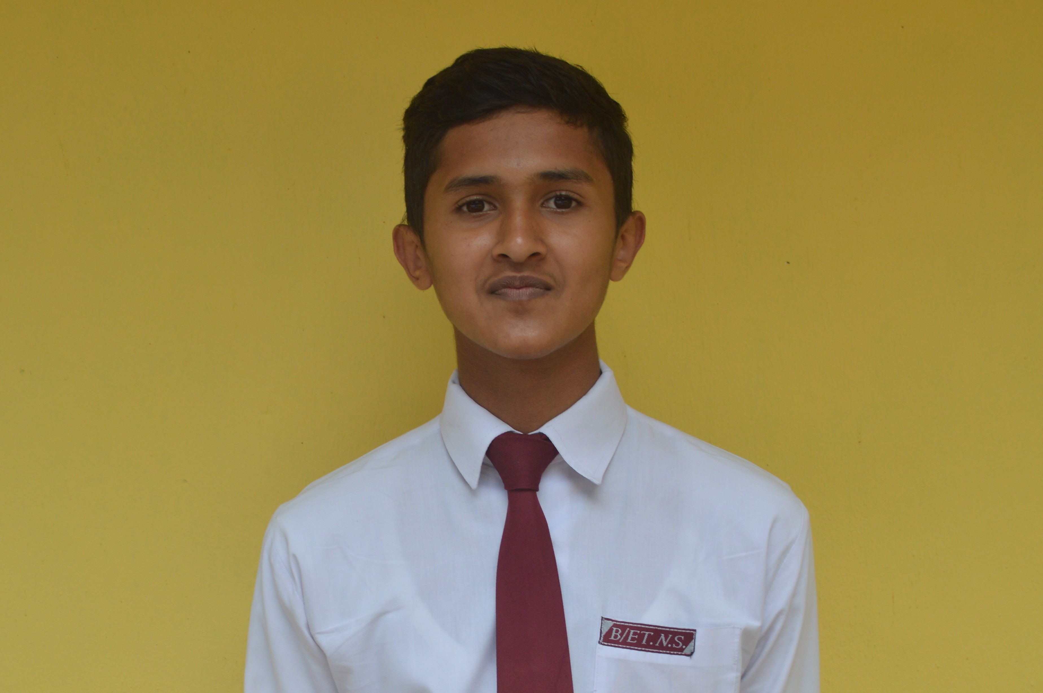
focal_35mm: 45
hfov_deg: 43.6
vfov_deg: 29.8
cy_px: 346
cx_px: 522
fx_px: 1303
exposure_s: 1/125
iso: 160
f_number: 5.6
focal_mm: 30
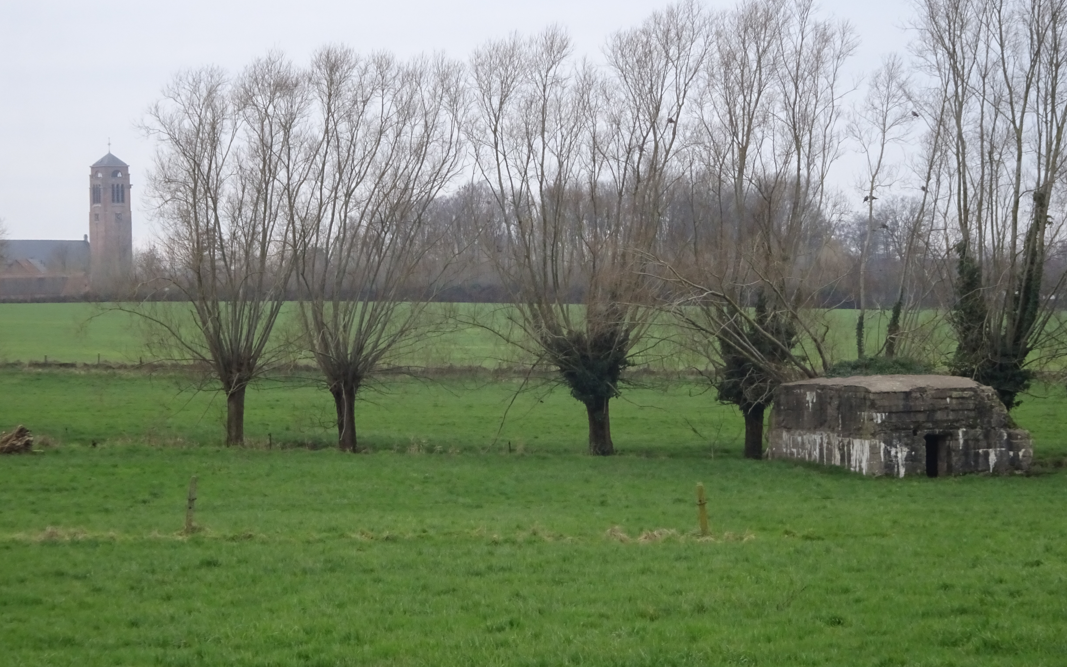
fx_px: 3257
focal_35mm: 112
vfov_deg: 11.7
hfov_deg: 18.6
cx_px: 531
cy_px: 343
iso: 800
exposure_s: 1/100
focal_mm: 17.97
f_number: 5
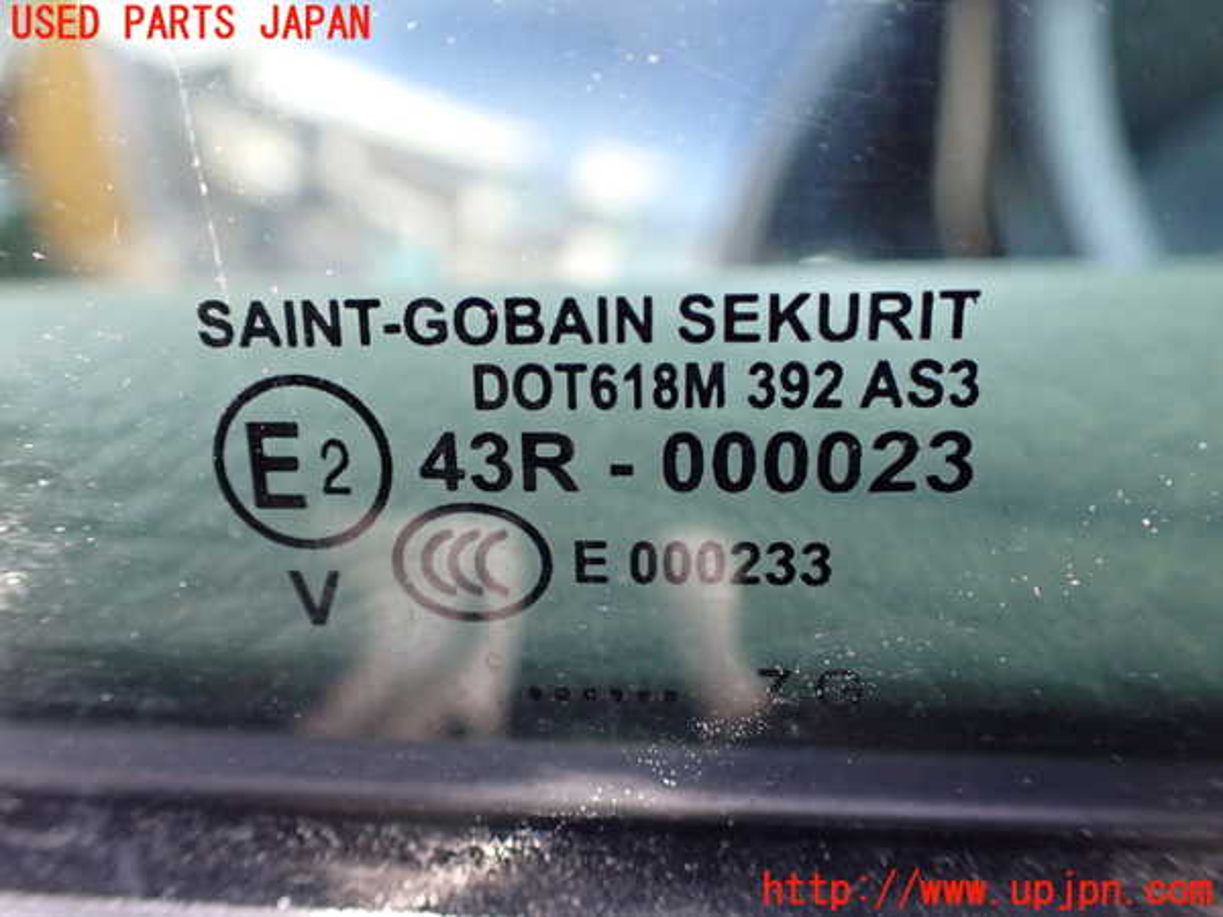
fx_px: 1060
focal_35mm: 30
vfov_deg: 46.8
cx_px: 612
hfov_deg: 60.0
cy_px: 458
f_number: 2.3
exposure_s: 1/125
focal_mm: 5.4
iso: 640
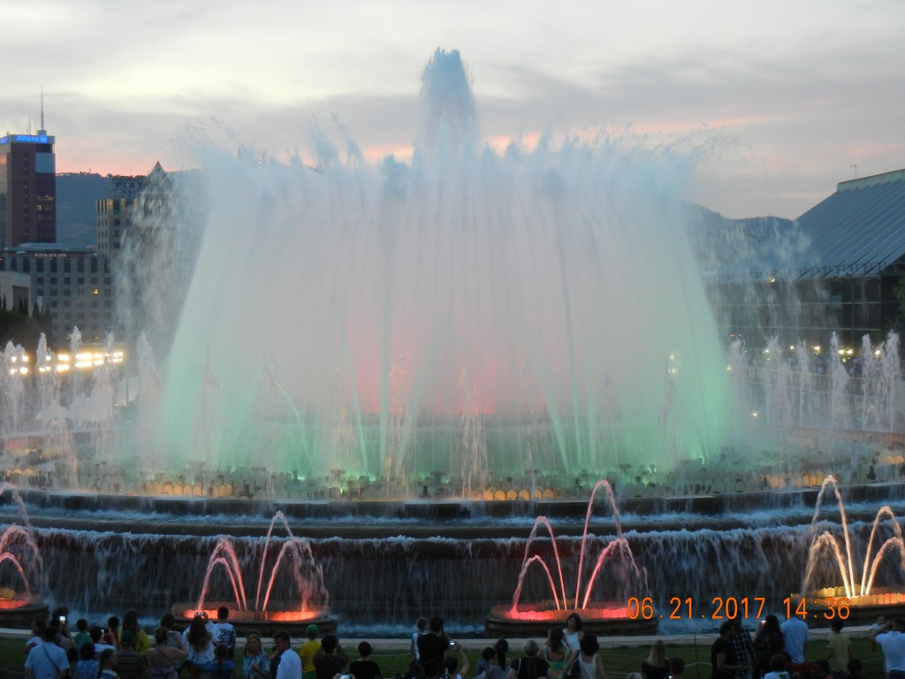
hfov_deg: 25.3
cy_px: 340
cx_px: 452
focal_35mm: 77
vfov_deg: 19.1
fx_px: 2013
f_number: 4.3
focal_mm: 13.9
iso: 400
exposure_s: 1/29.7
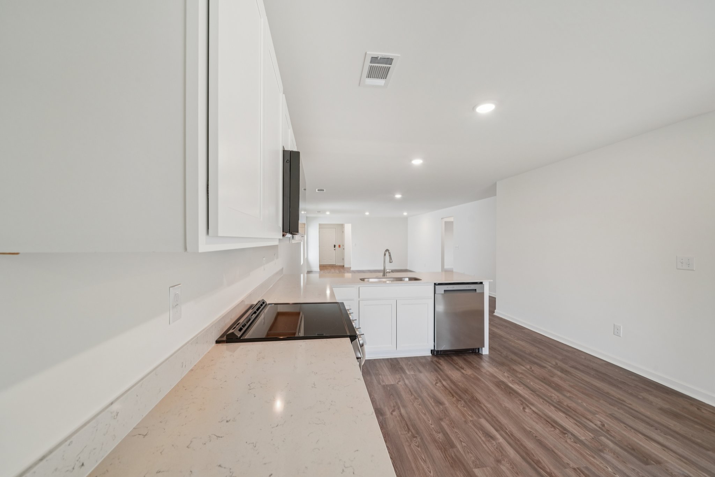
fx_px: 278
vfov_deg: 81.2
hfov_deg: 104.3
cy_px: 238
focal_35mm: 14
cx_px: 358
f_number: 8
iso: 400
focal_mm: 14
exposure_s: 1/13
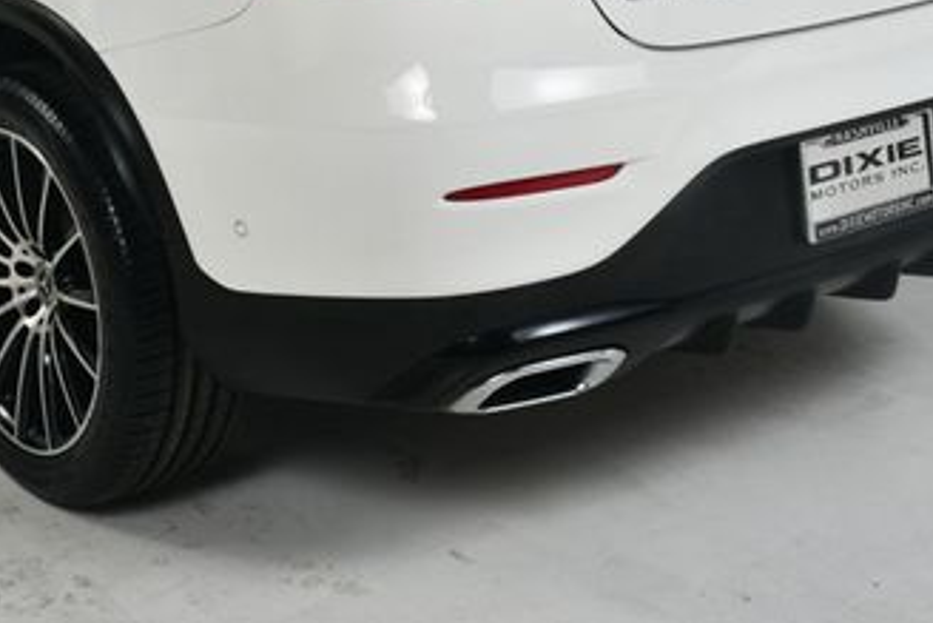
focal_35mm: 76
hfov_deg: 26.5
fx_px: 1970
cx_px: 296
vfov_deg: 17.6
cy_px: 20
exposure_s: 1/160
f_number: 14
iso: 100
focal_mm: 26
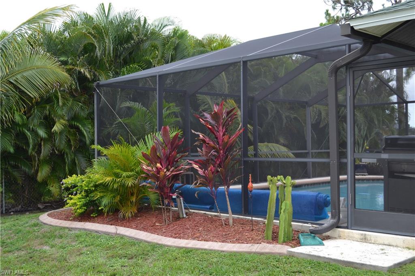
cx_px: 208
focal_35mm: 44
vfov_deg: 30.8
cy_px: 138
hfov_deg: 45.0
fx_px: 501
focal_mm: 29
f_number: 5.6
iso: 140
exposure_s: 1/125
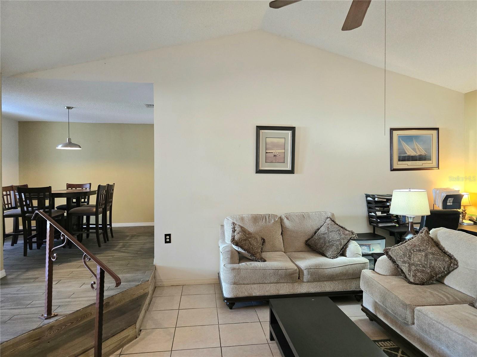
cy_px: 178
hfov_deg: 73.9
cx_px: 238
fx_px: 317
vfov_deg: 58.9
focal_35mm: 23
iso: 640
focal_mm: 6.3
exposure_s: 1/120
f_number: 1.7
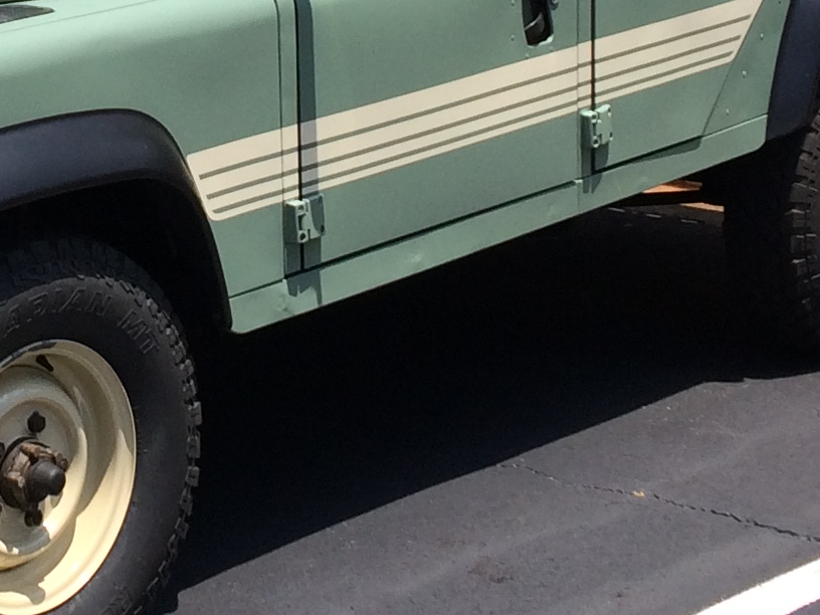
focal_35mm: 116
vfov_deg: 12.6
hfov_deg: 16.7
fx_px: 2748
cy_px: -38
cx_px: 74
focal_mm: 4.15
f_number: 2.2
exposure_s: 1/1709
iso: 32
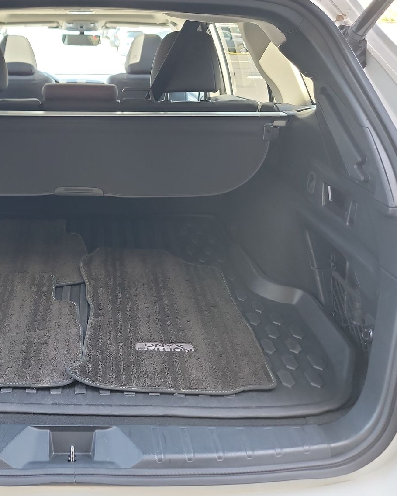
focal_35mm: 33
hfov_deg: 42.3
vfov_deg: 54.2
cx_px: 73
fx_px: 485
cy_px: 239
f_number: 1.8
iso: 340
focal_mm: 6.7
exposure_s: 1/59
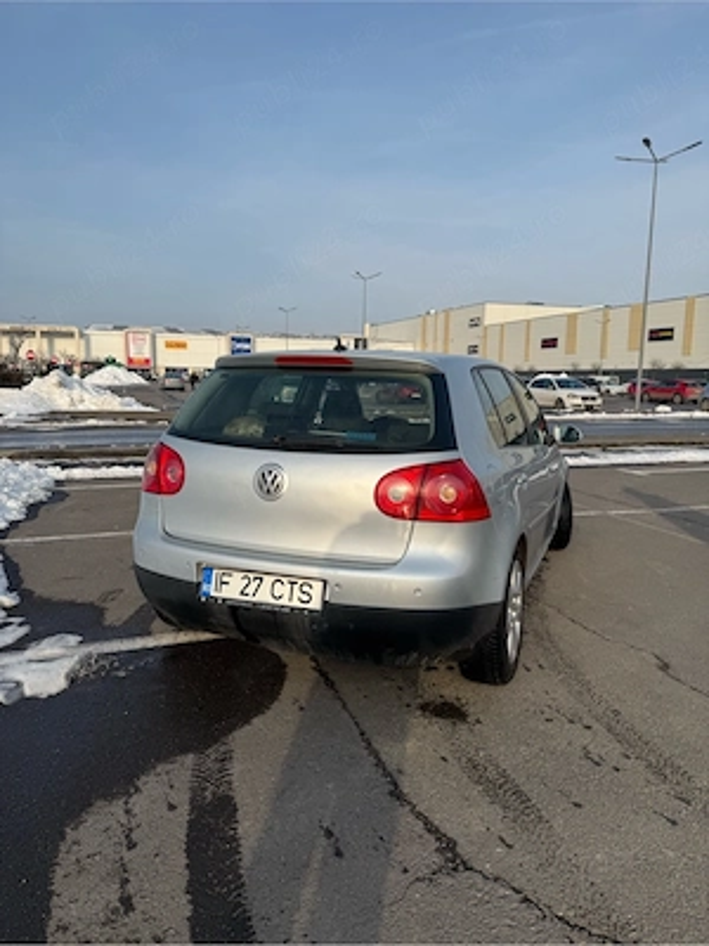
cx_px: 354
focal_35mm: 24
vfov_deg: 71.6
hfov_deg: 56.8
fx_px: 655
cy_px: 473
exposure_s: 1/4673
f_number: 1.78
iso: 80
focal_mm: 6.76
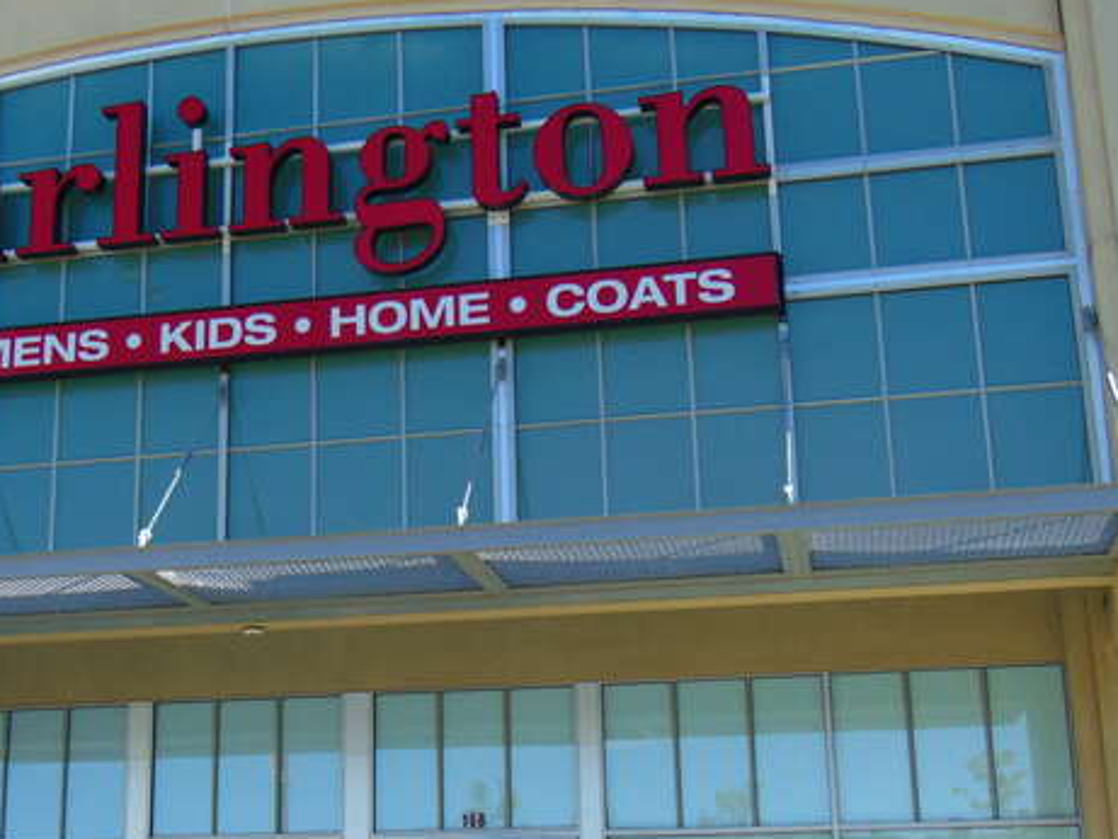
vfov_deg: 26.6
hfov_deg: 34.7
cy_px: 458
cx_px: 405
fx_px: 1777
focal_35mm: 55
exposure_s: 1/500
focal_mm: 5.8
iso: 80
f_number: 3.2
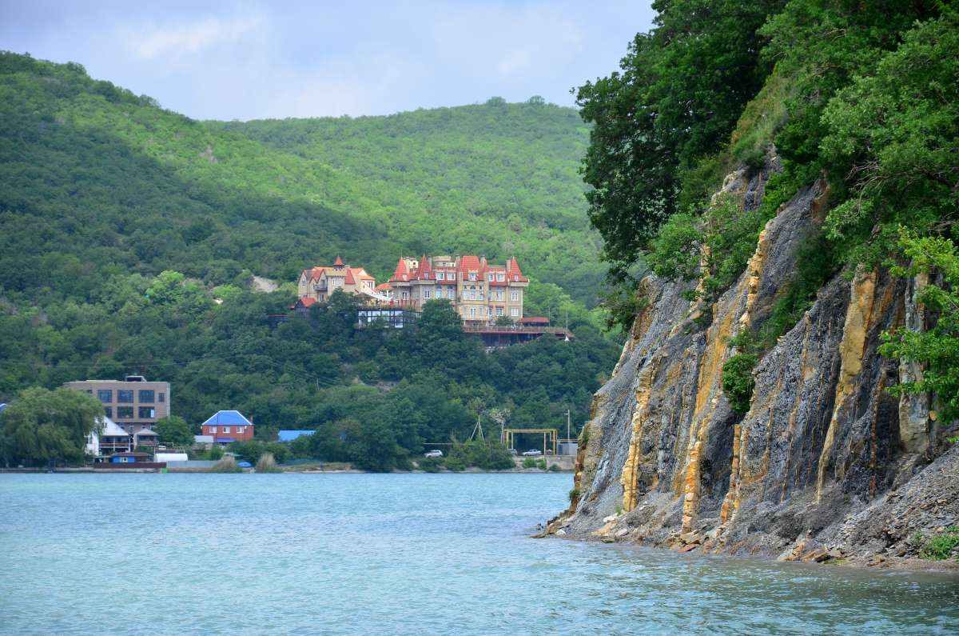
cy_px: 318
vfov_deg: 8.7
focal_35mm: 158
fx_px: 4187
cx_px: 480
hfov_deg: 13.1
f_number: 6.3
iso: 200
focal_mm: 105
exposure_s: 1/500
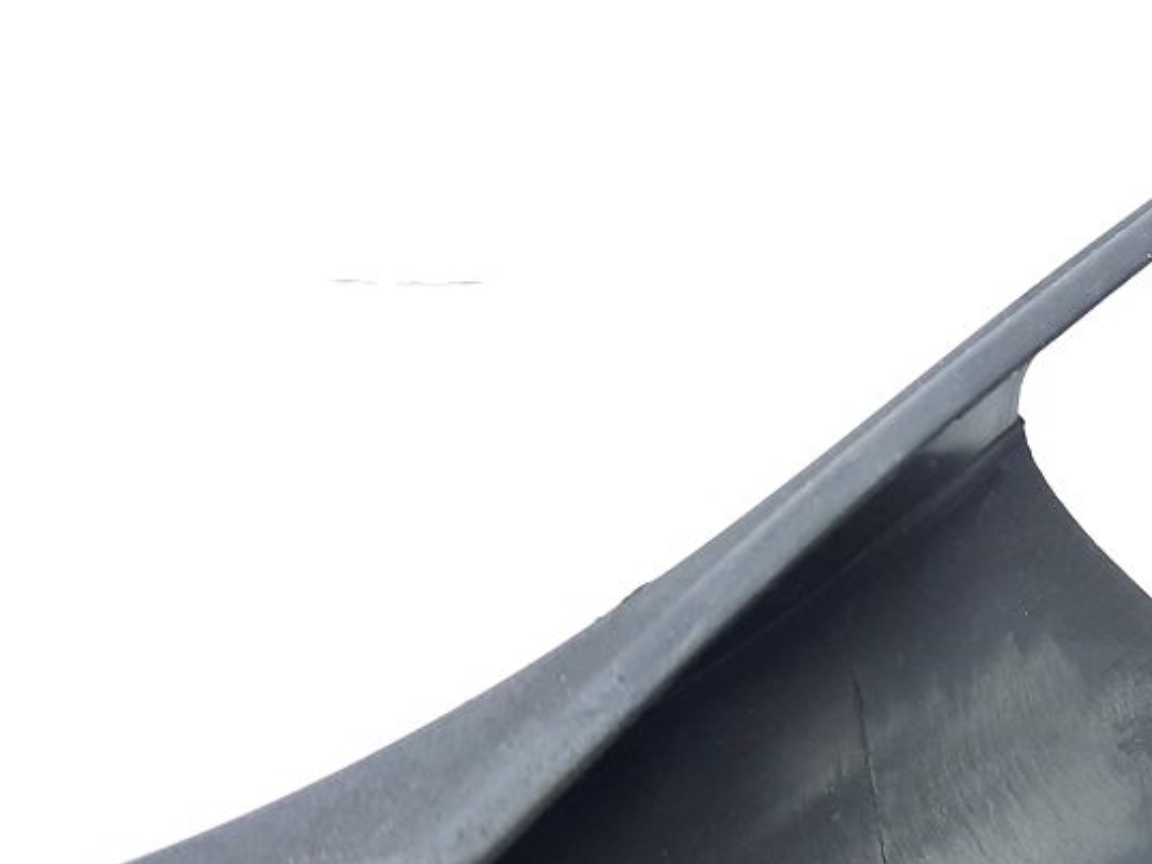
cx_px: 1135
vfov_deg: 25.8
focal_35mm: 56
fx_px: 1864
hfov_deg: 31.9
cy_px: 636
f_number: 2
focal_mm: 4.6
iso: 160
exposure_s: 1/50
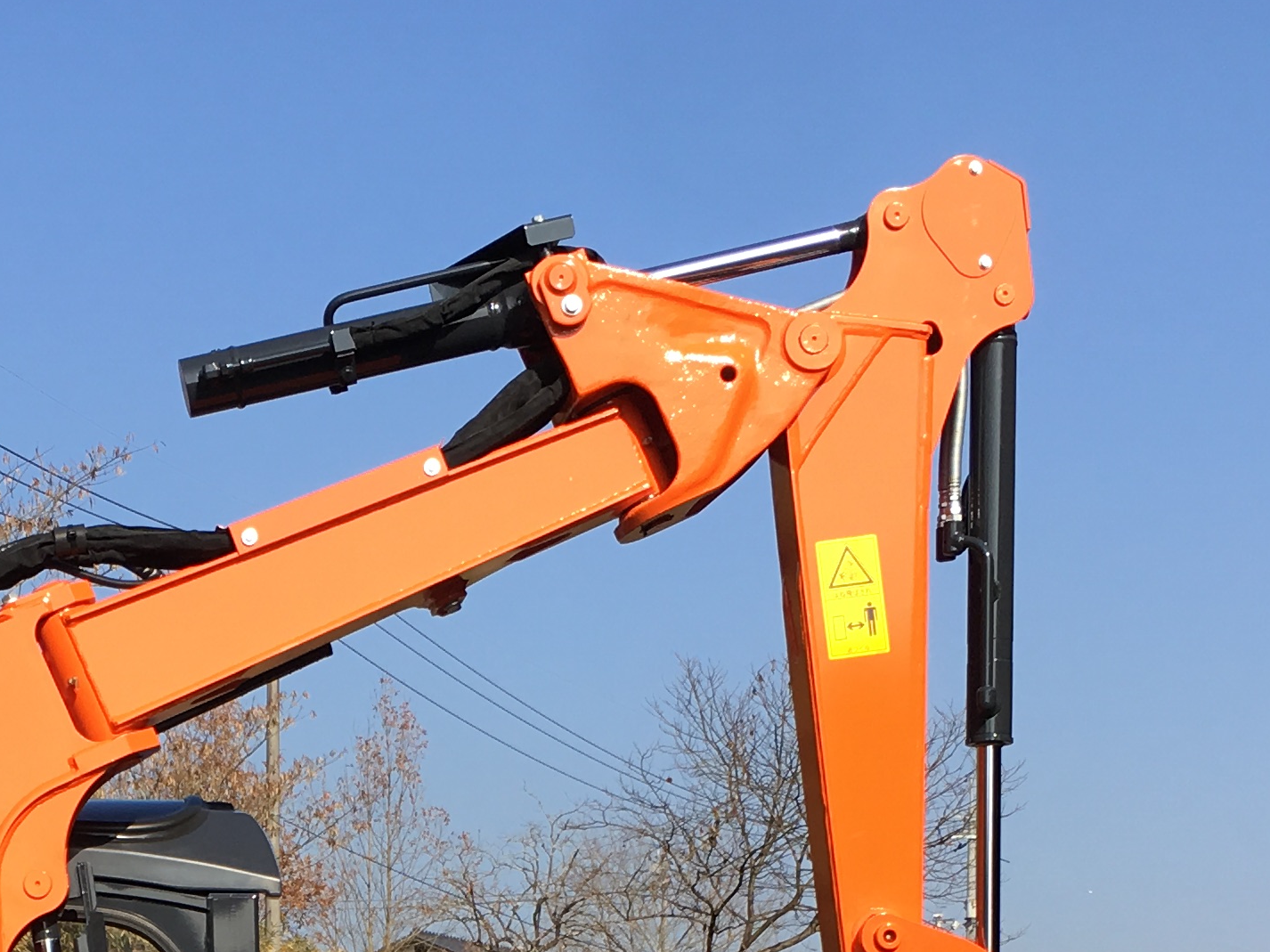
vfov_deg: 16.9
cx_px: 189
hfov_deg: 23.4
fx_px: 3008
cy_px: 1263
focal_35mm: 82
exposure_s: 1/938
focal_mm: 4.15
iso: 25
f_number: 2.2
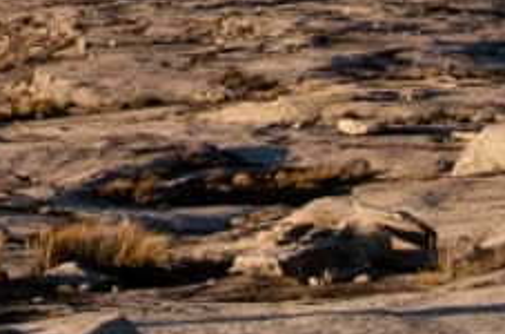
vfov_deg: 5.5
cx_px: -345
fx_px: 3413
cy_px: -365
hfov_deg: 8.2
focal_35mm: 244
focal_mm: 36
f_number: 7.1
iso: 200
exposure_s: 1/320
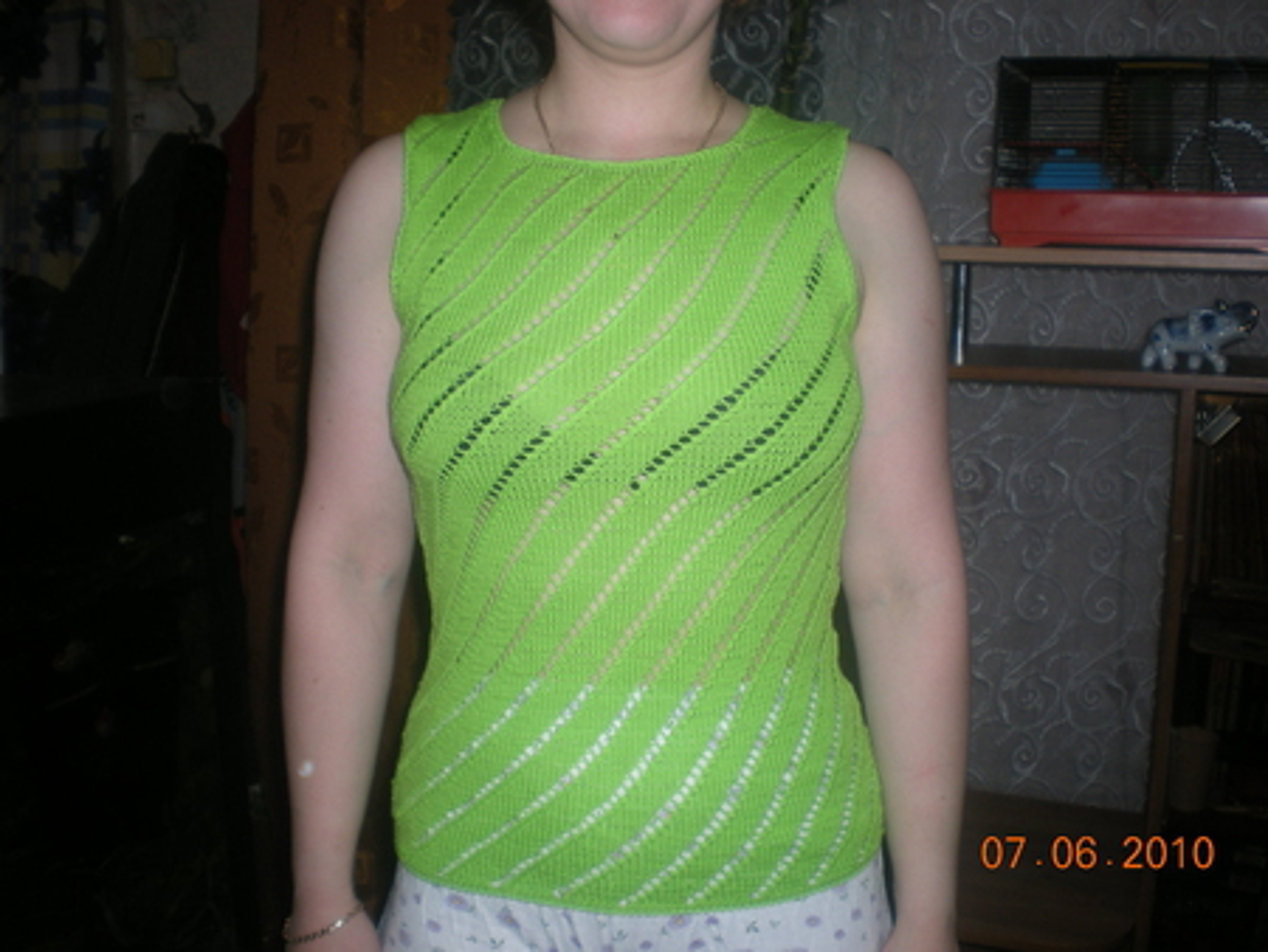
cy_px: 476
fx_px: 1393
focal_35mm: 38
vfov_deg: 37.8
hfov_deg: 49.0
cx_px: 634
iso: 64
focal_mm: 6.3
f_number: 3.1
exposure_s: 1/60
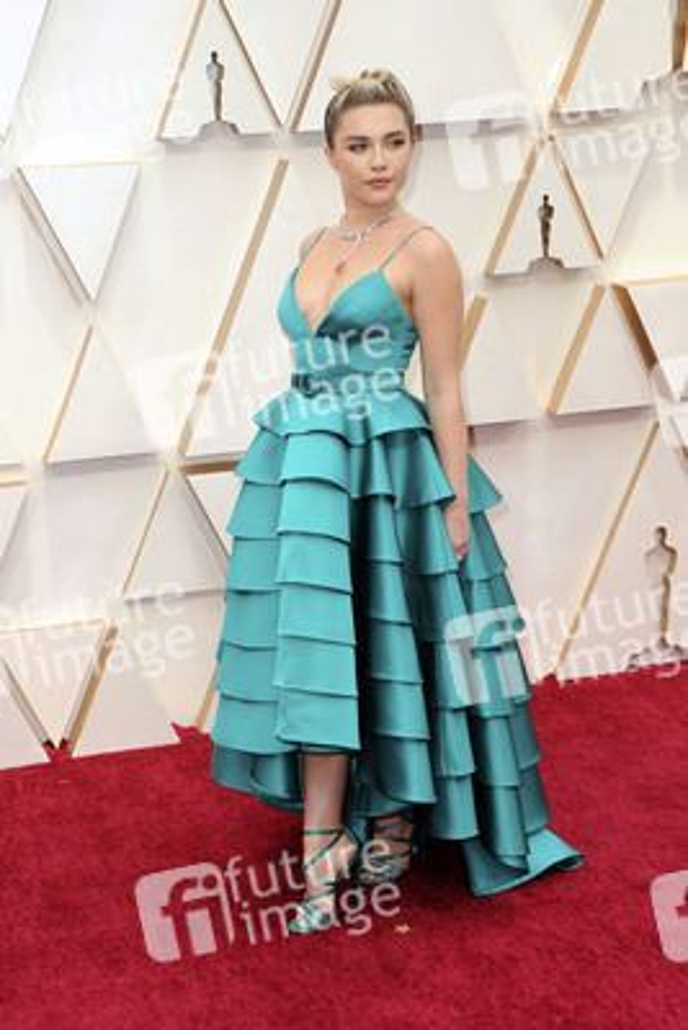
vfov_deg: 32.4
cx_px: 344
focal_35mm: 62
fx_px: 1776
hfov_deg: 21.9
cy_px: 515
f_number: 6.3
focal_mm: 62
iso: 800
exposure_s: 1/200
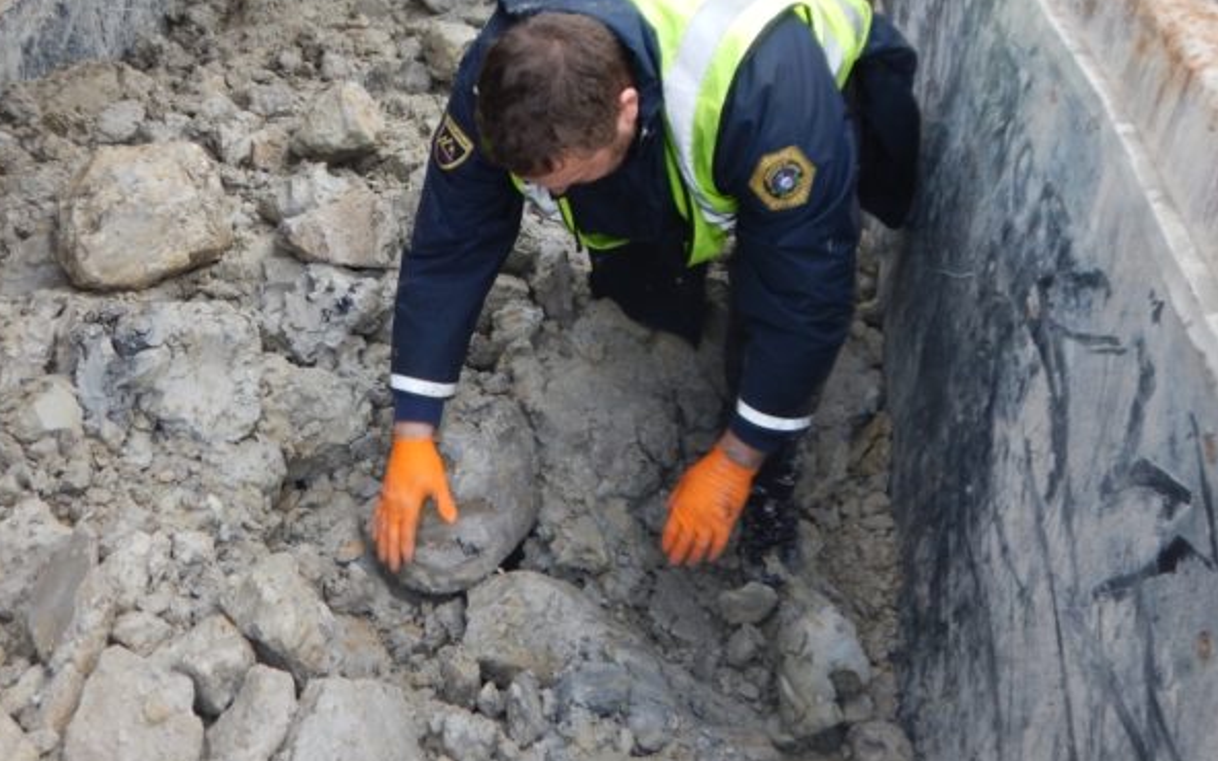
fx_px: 1095
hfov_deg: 57.8
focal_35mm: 33
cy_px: 278
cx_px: 498
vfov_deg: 38.0
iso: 125
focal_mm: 4.3
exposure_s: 1/125
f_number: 2.8
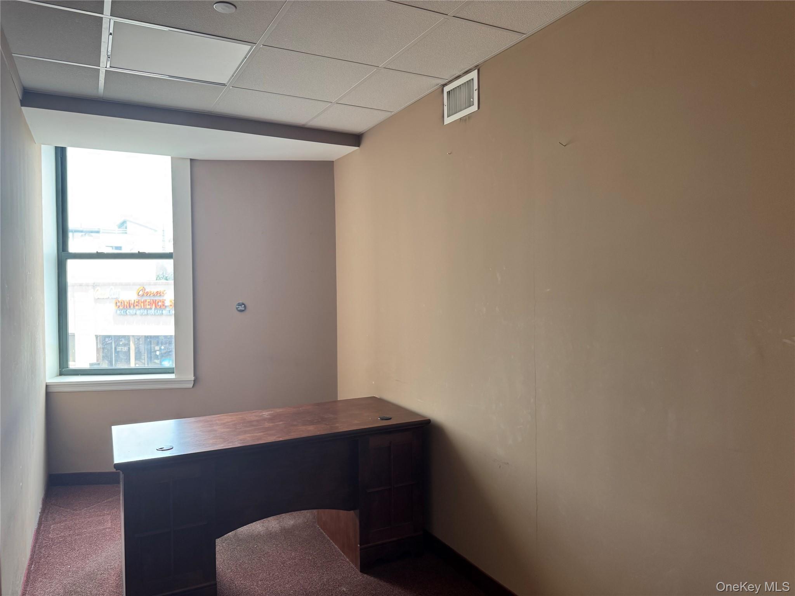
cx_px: 398
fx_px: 551
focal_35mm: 24
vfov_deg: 56.8
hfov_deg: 71.6
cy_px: 298
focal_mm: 6.76
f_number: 1.78
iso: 160
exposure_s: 1/121
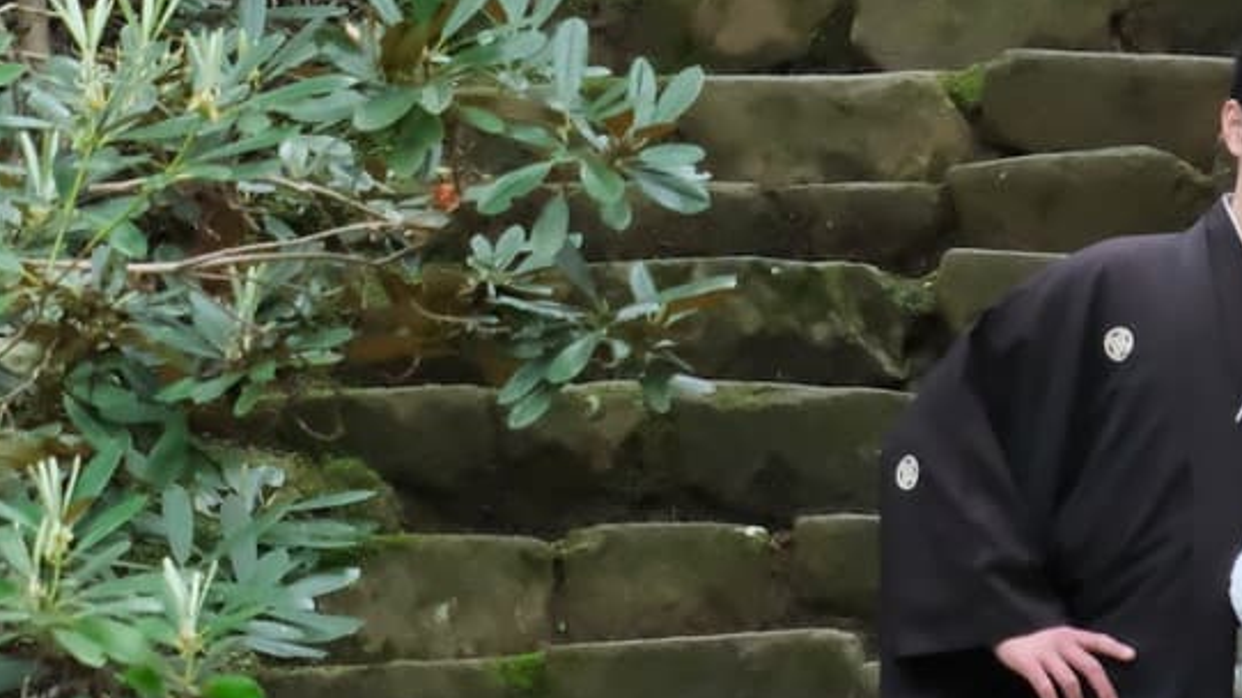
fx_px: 19294
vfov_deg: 2.1
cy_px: -615
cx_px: 790
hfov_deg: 3.7
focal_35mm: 586
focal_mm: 93.2
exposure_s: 1/200
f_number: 5.6
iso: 3200
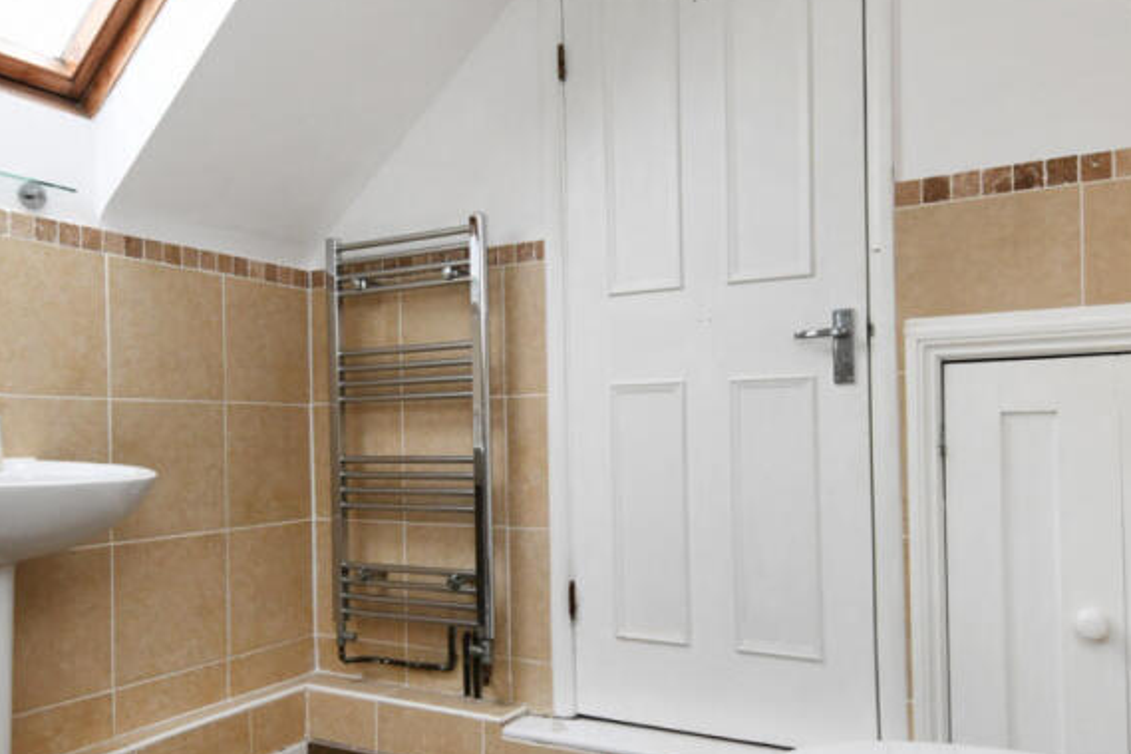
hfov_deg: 67.1
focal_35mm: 27
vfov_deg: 47.8
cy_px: 411
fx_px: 848
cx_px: 489
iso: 640
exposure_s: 1/160
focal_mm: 15
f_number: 8
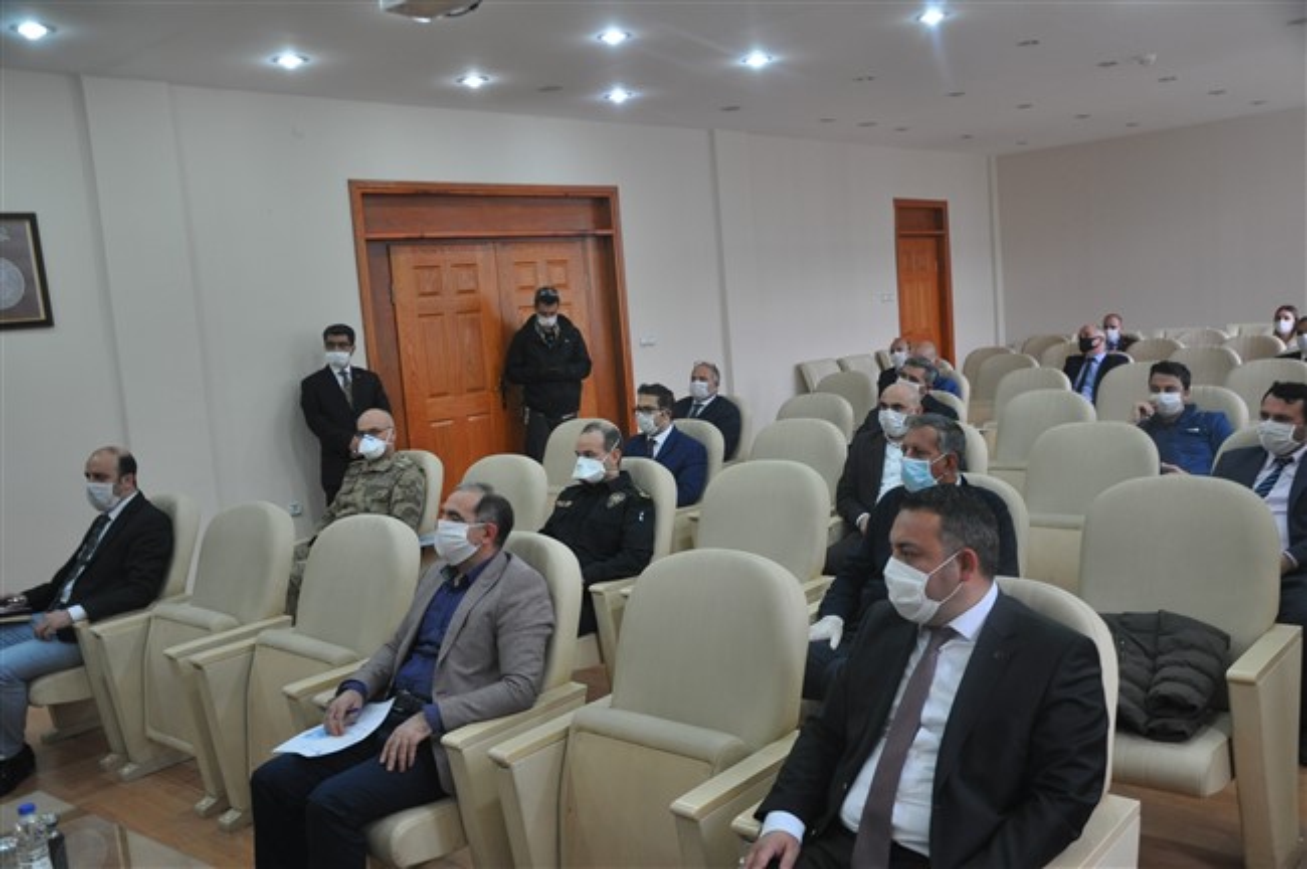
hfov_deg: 59.5
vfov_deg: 41.6
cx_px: 654
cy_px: 434
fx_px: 1142
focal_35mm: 32
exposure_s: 1/60
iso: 800
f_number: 4
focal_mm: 21
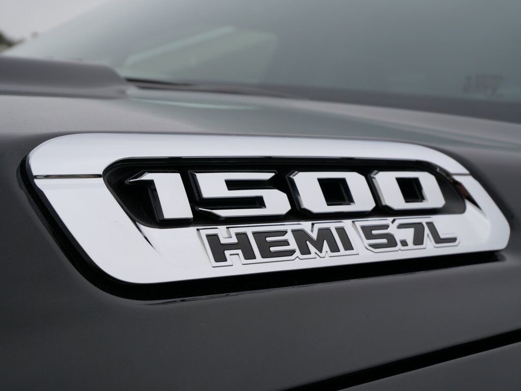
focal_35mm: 50
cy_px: 196
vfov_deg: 29.1
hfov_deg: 38.2
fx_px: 753
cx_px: 260
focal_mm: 25
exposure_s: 1/160
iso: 200
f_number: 7.1
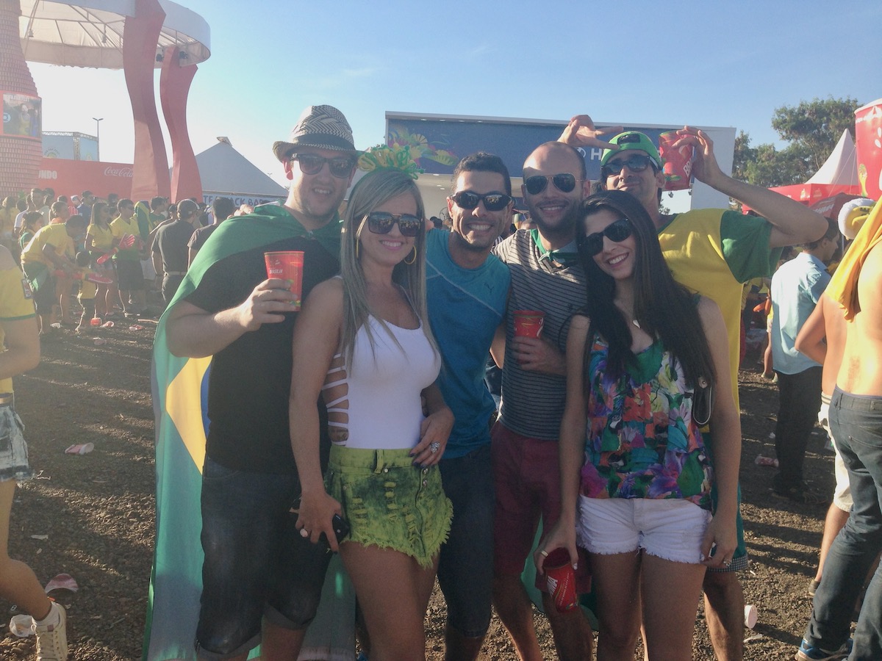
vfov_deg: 42.9
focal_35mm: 33
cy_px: 330
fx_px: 841
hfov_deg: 55.4
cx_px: 441
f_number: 2.4
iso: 50
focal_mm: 4.12
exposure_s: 1/733
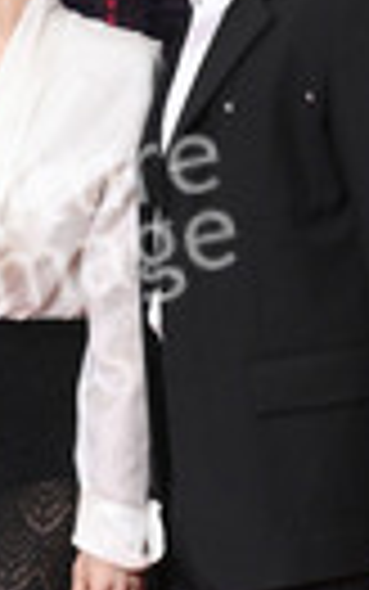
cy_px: 468
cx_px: 135
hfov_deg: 6.2
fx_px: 3391
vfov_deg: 9.9
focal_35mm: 211
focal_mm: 68
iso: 5000
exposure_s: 1/200
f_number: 5.6
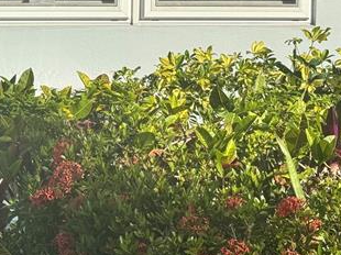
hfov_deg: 15.9
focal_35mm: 124
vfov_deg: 11.7
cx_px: 133
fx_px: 1221
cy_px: -34
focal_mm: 6.76
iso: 64
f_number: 1.78
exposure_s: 1/5376
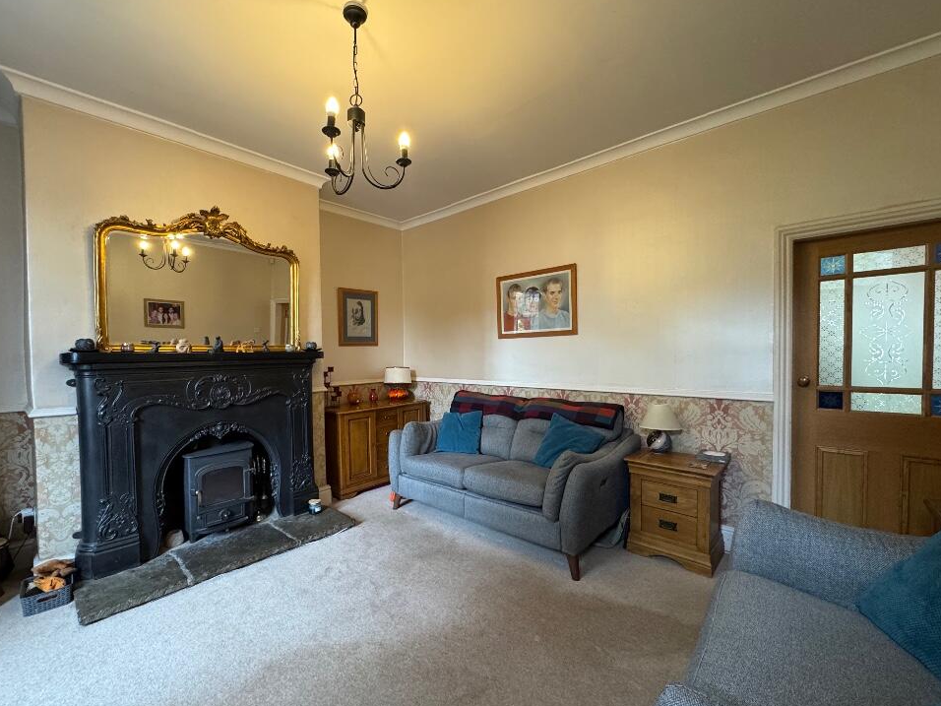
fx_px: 408
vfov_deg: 81.7
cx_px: 443
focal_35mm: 15
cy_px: 365
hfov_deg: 98.1
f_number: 2.2
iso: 500
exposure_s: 1/50
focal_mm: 2.22
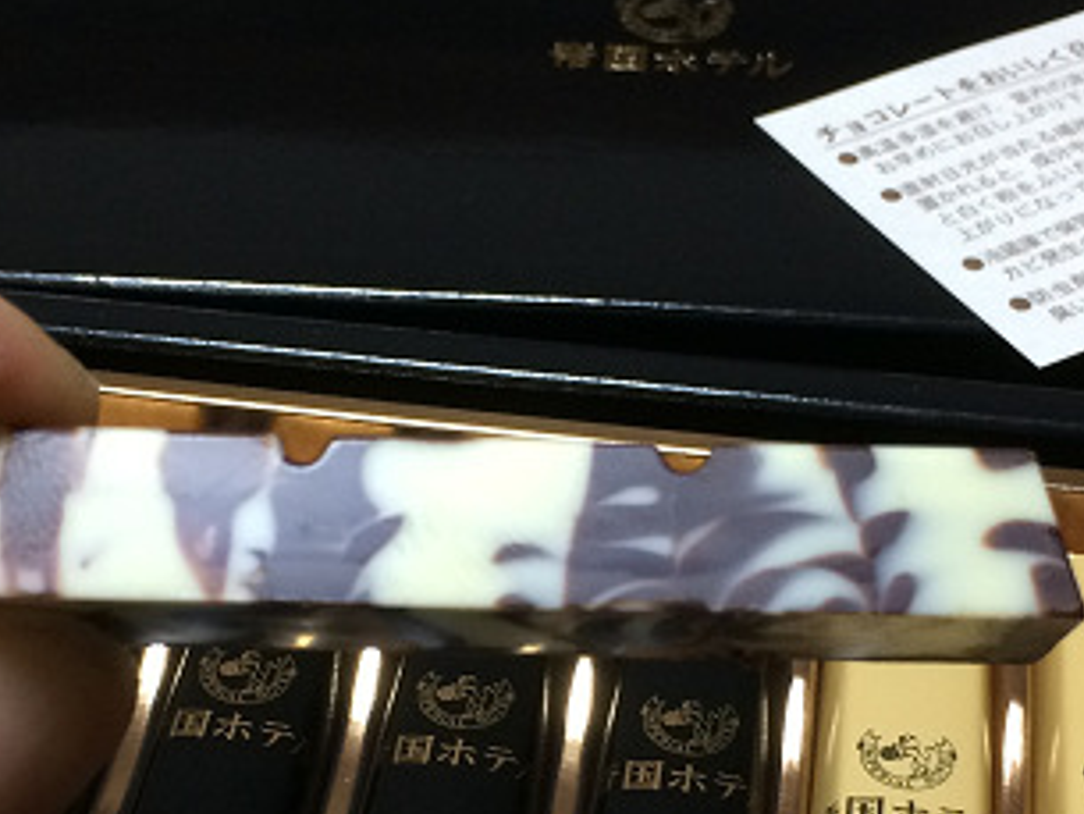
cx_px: 569
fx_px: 2381
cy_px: 597
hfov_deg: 25.6
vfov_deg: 19.3
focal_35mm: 76
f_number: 2.2
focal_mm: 4.15
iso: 125
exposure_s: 1/30
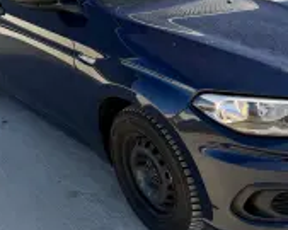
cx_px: 193
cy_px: 66
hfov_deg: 37.0
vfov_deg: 29.9
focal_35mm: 50
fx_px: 426
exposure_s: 1/2299
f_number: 1.78
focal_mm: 6.76
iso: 80
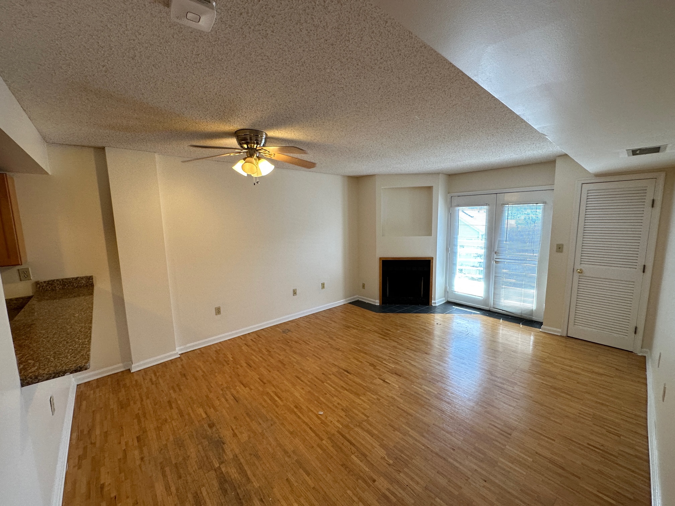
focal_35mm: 14
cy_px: 253
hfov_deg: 102.1
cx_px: 338
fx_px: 273
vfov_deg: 85.7
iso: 125
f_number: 2.2
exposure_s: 1/120
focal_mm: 2.22
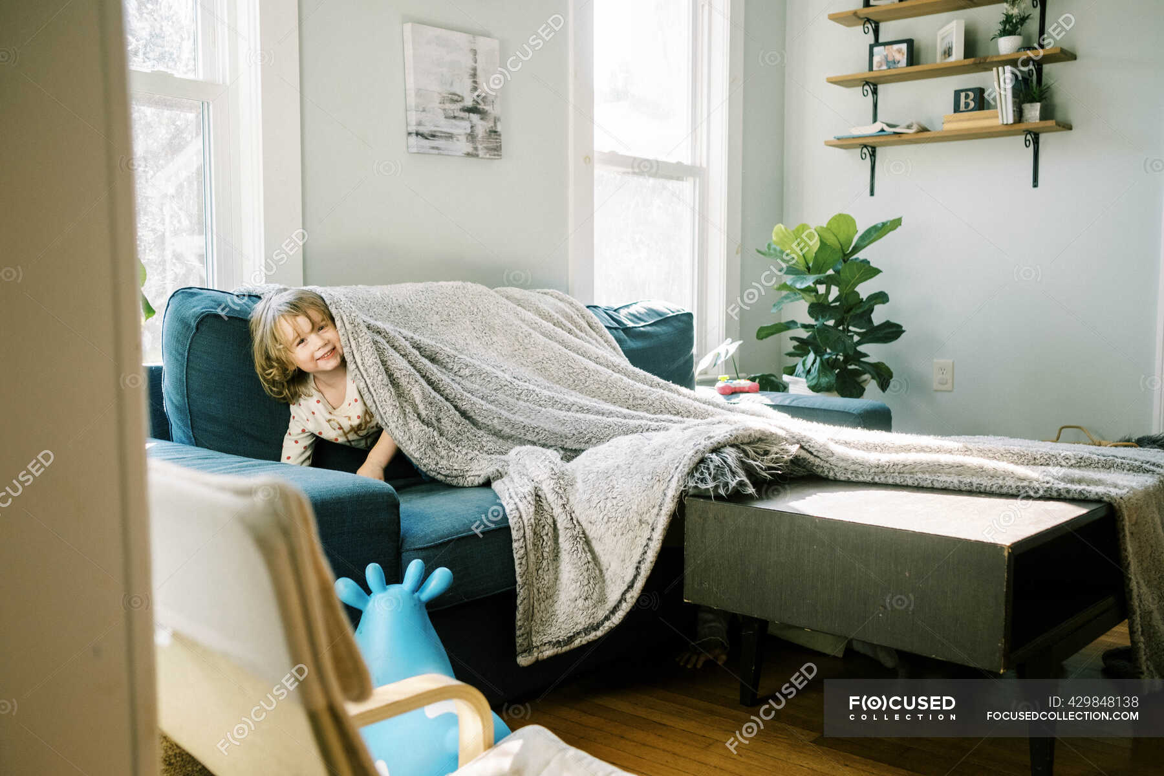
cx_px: 582
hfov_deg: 54.4
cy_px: 388
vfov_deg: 37.9
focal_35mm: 35
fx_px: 1132
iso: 320
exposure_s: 1/250
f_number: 2.8
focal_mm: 23
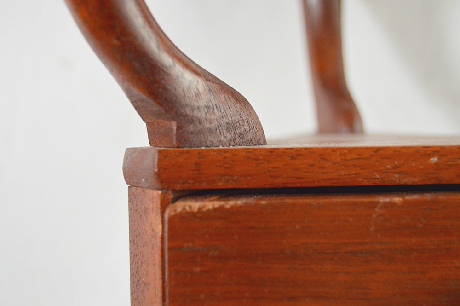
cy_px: 153
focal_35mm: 57
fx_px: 728
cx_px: 230
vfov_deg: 23.7
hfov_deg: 35.1
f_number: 4.8
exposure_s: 1/60
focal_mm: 38
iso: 1400
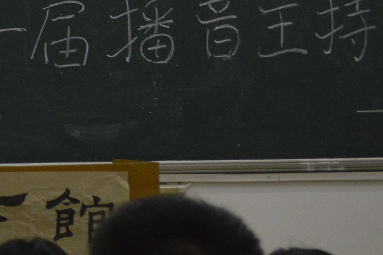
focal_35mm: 231
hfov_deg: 8.5
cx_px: -373
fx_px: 2456
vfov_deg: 5.9
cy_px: -77
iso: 1000
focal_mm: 38
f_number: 5
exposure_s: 1/60
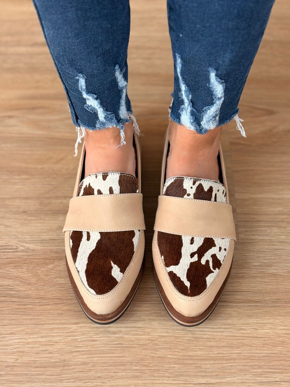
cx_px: 145
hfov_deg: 28.0
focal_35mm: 52
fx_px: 581
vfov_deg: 36.8
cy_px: 194
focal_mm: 5.96
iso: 32
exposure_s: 1/50
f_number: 1.6
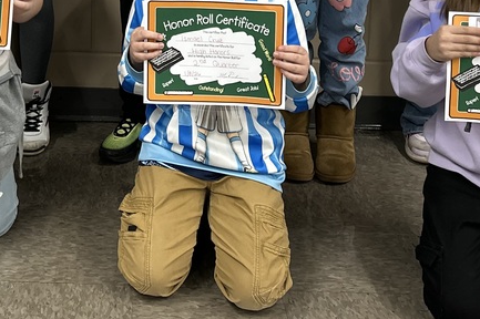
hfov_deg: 30.9
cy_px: -102
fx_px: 853
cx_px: 118
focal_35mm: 64
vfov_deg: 19.5
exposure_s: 1/60
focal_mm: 5.7
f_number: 1.5
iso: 200
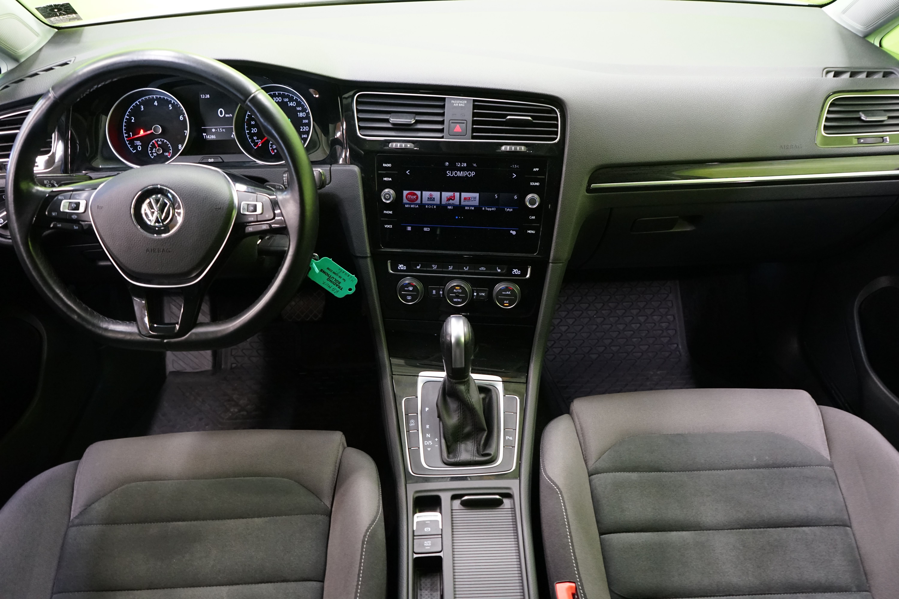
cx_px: 450
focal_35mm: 29
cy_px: 300
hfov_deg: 63.7
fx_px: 724
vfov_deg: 45.0
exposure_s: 1/20
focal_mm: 29
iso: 3200
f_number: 5
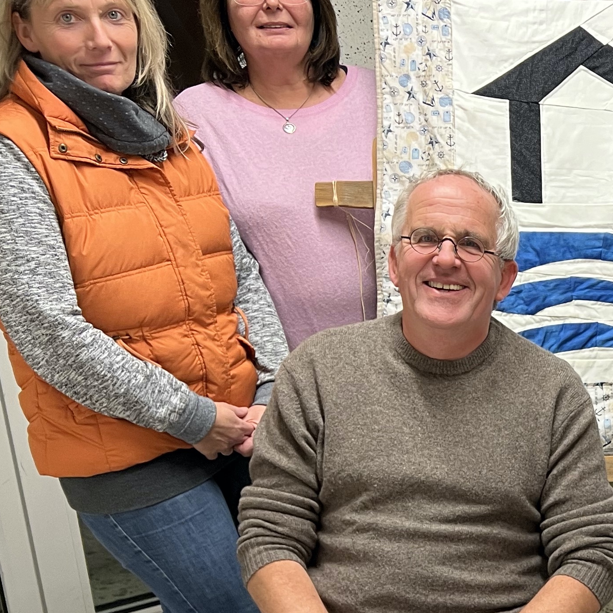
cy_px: 508
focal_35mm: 67
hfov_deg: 23.1
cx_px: 777
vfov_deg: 25.2
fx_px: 1342
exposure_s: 1/50
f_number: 1.5
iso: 125
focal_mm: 5.7
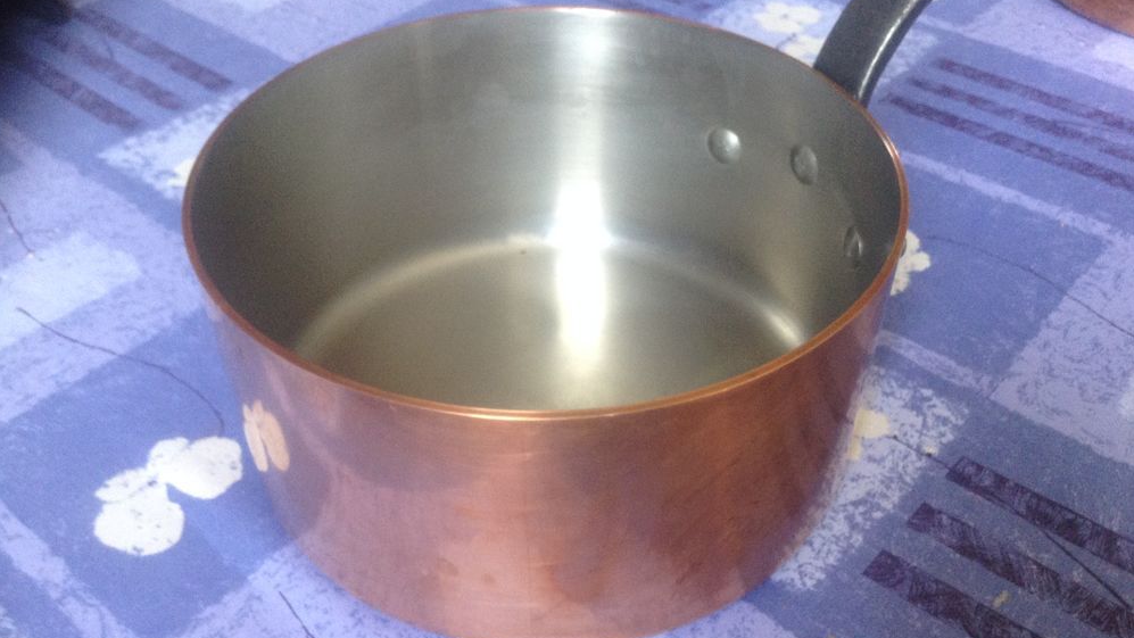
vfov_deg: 32.8
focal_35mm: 36
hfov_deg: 55.3
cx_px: 568
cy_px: 343
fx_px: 1083
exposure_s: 1/24
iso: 100
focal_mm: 3.3
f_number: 2.4
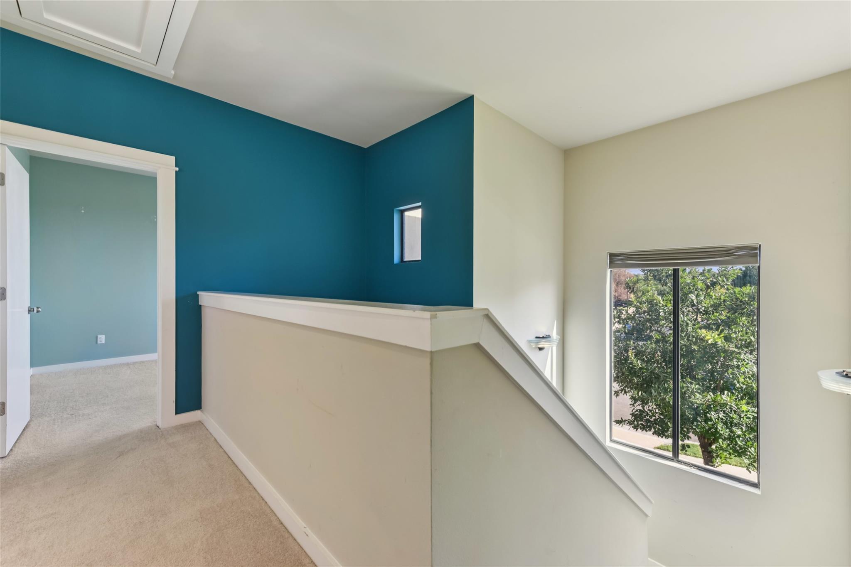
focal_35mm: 15
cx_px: 426
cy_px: 284
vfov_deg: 77.3
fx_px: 355
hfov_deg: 100.4
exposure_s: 1/30
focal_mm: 15
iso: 100
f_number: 8
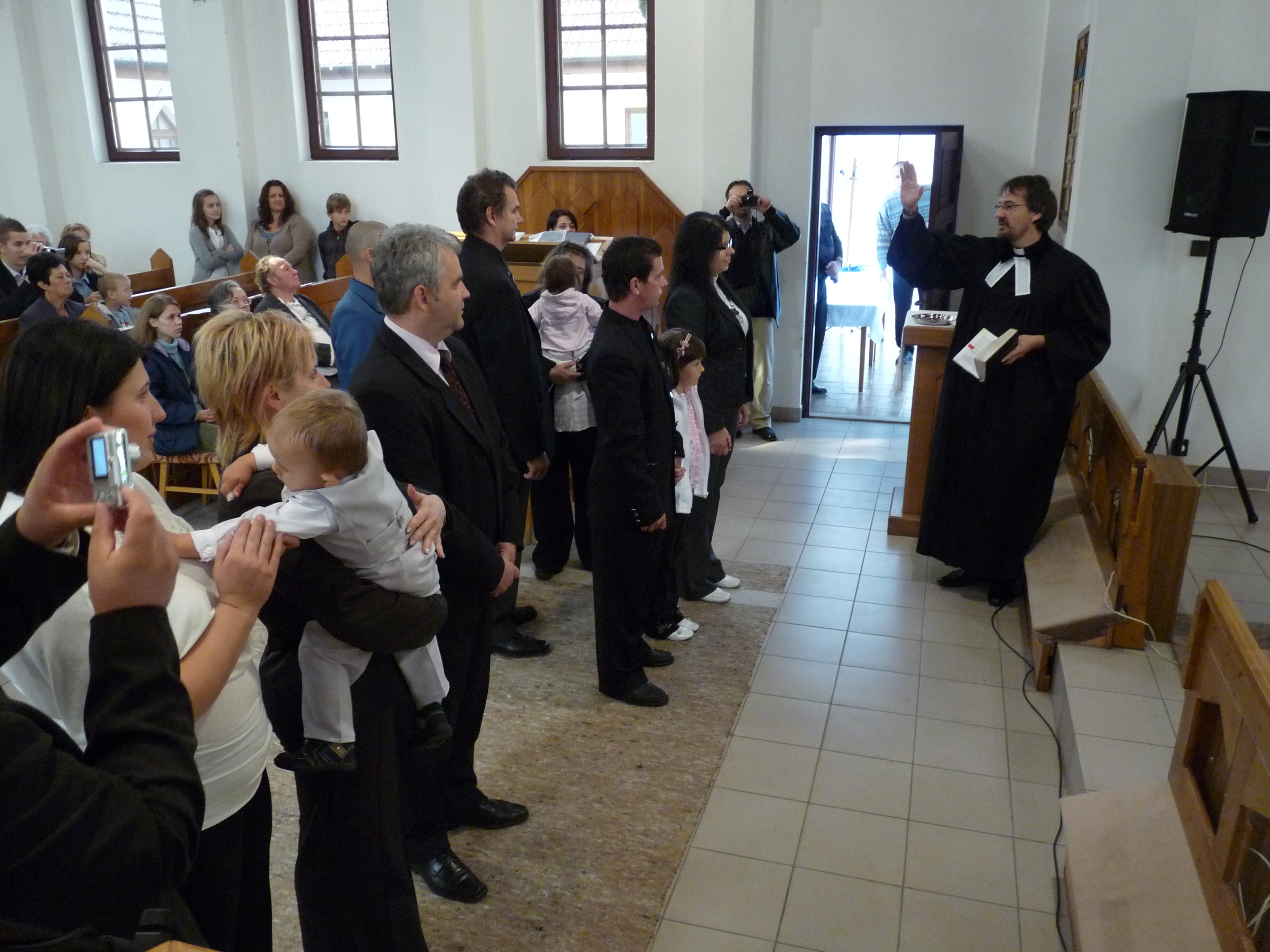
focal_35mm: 27
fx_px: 991
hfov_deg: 65.3
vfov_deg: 51.4
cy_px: 476
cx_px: 635
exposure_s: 1/30
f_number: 2.8
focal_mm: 4.8
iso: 400
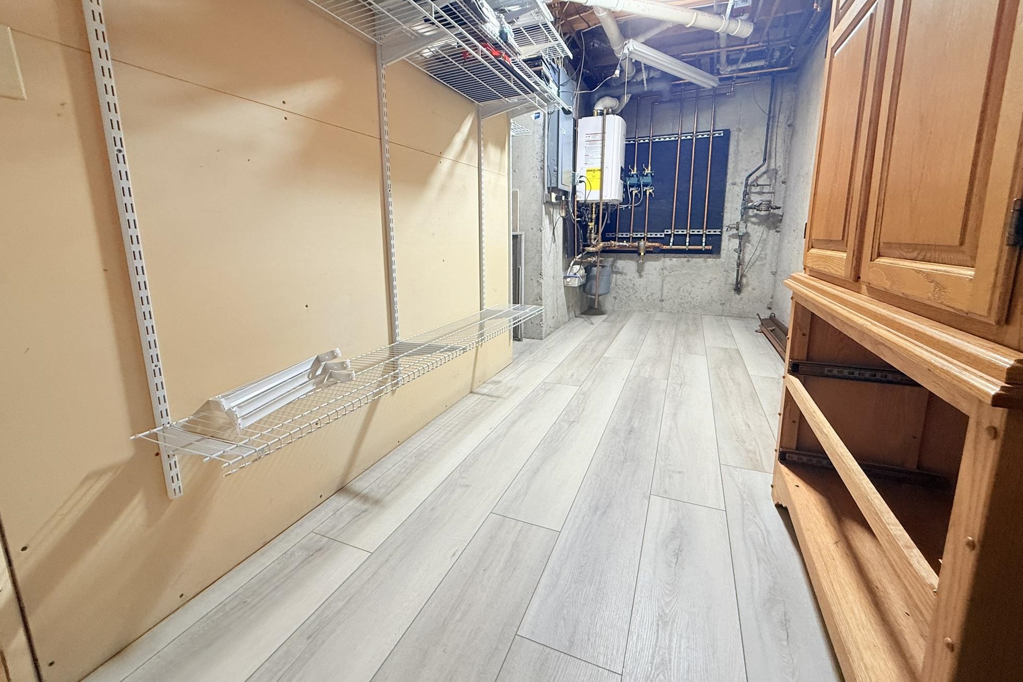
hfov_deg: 100.4
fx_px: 426
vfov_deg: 77.1
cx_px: 514
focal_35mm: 15
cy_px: 311
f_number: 2.2
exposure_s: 1/60
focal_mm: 2.22
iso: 200
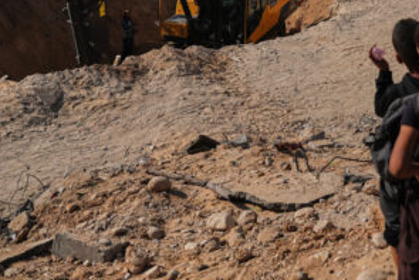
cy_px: -36
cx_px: 347
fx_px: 710
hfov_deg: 31.8
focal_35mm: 61
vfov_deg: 21.1
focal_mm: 24
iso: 100
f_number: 4
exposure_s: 1/4000
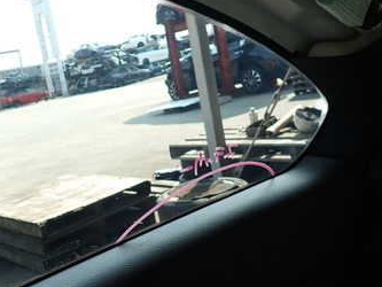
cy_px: 144
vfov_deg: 32.2
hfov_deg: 41.0
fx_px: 497
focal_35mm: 45
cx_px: 101
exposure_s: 1/125
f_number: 2.8
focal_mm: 4.5
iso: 100
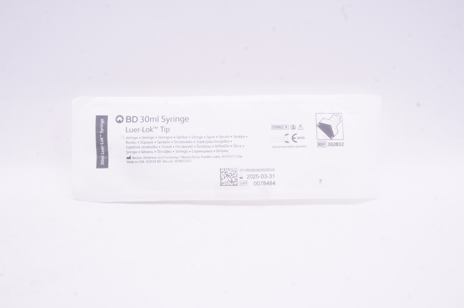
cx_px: 232
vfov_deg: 32.9
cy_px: 154
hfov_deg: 48.0
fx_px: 521
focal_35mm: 40
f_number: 18
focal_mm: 27
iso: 800
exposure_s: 1/15
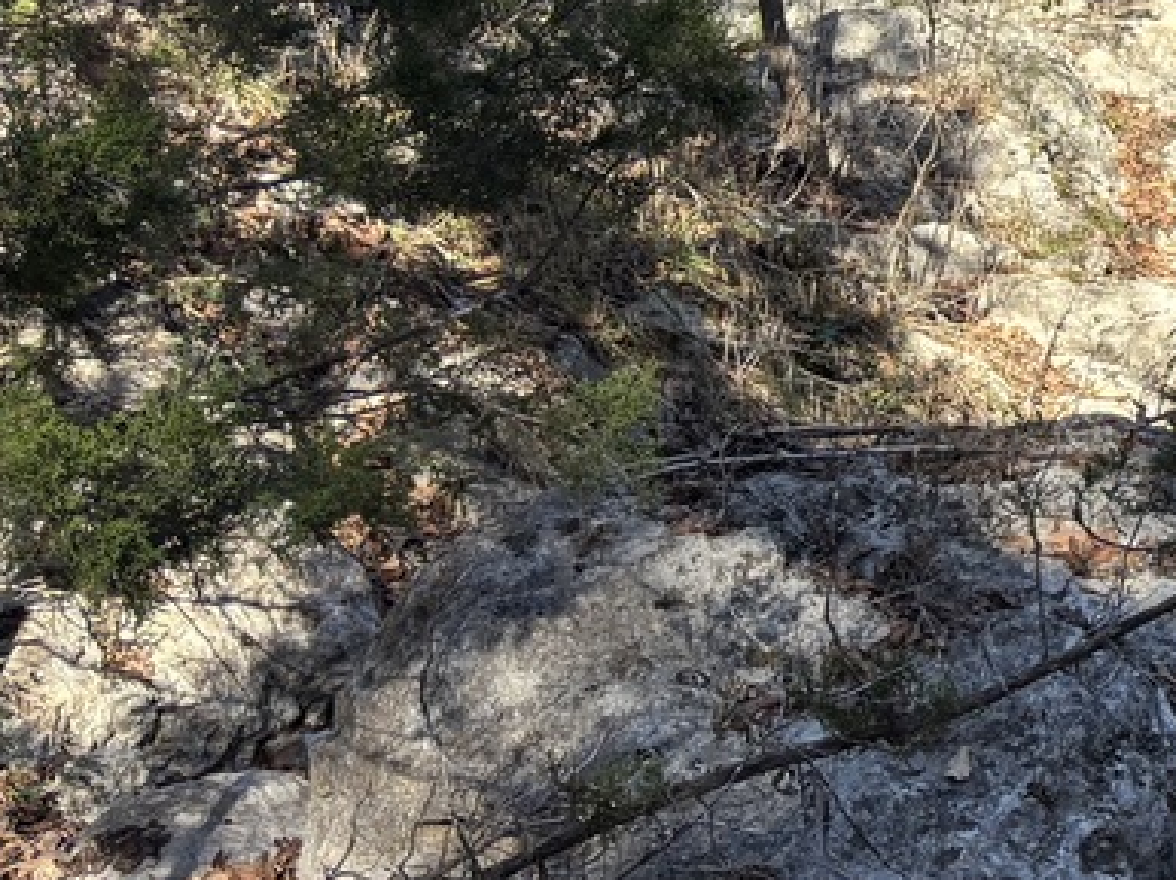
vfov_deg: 15.0
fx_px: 3293
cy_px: -12
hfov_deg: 16.5
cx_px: 2191
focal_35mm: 97
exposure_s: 1/645
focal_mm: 5.96
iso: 50
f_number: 1.6
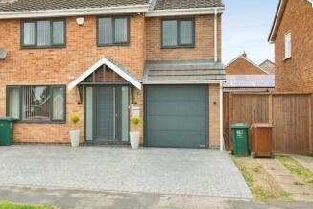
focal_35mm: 51
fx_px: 444
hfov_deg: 38.1
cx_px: 89
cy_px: 88
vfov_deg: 26.5
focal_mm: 35
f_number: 10
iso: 2000
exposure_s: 1/1250
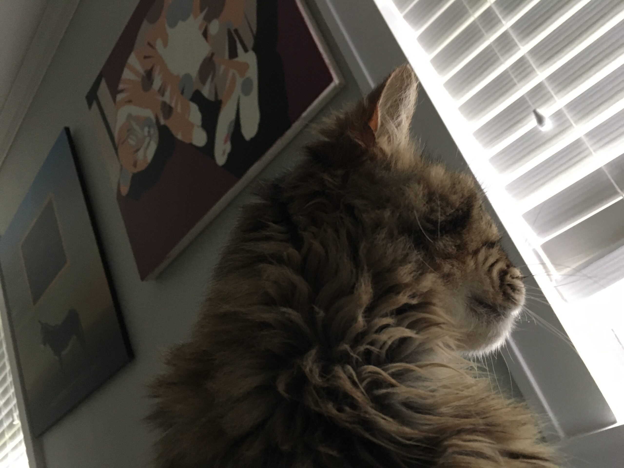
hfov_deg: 61.7
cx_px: 312
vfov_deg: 48.2
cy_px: 234
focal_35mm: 29
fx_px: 523
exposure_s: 1/15
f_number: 2.2
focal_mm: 4.15
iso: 200
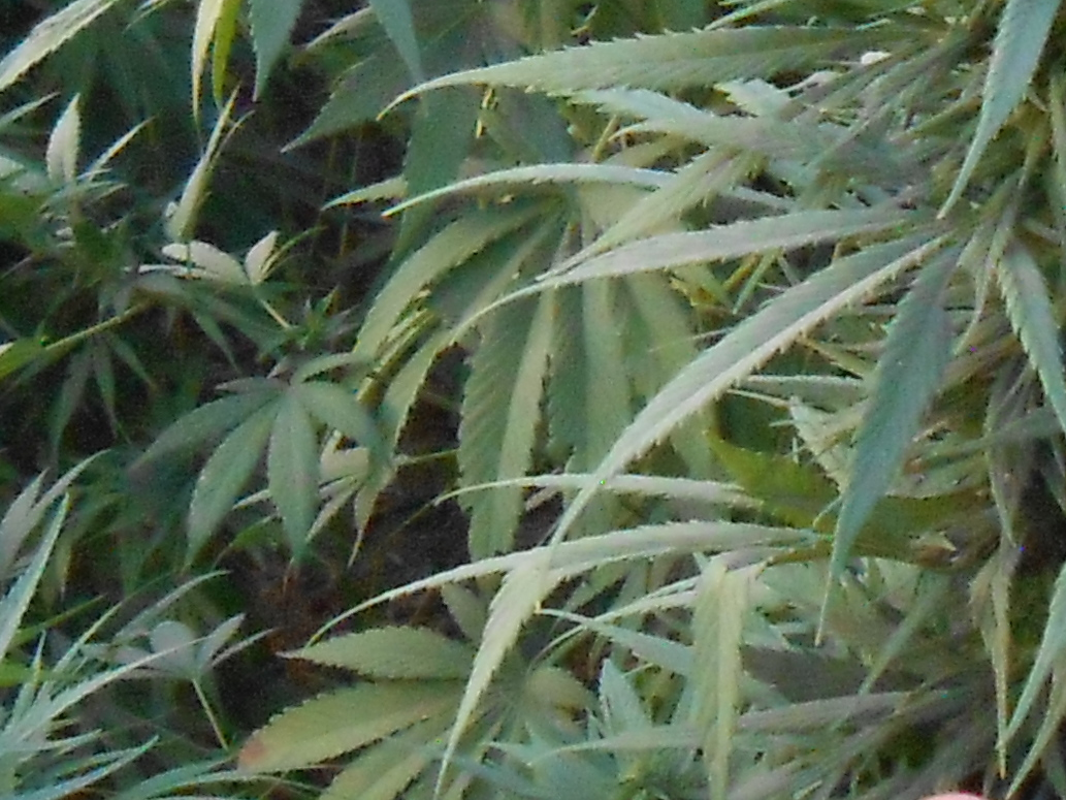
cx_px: 743
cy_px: 98
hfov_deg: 16.9
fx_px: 3573
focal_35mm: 116
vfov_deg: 12.7
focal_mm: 4.6
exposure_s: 1/125
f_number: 3.5
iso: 640
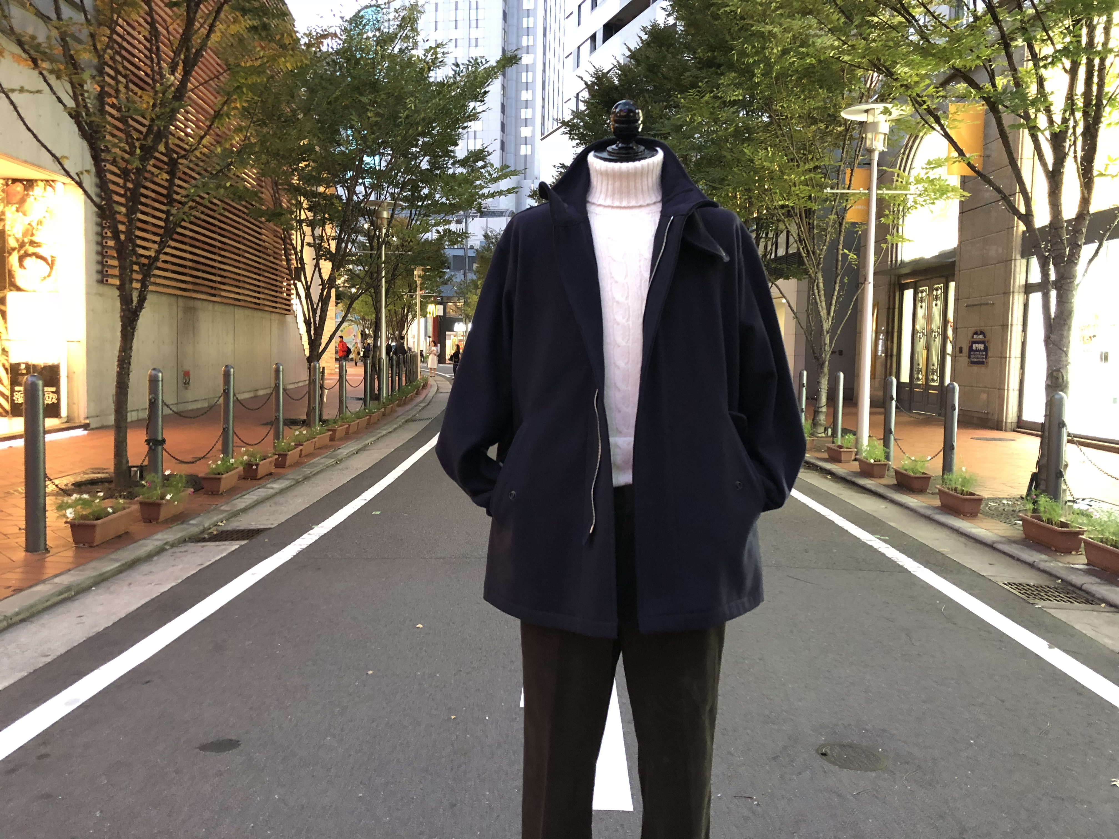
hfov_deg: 61.7
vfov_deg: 48.2
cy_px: 420
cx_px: 560
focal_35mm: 29
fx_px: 937
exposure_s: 1/5
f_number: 1.8
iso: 100
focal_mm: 3.99
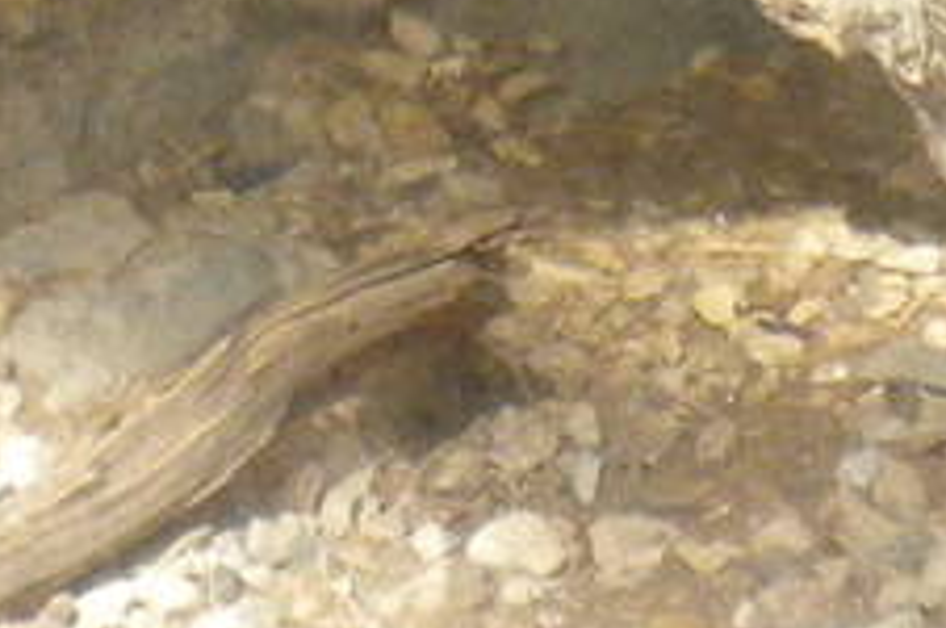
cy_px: -1273
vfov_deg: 4.8
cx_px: 360
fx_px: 7164
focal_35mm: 273
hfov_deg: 7.6
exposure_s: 1/510
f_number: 3.5
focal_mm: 6.6
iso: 316
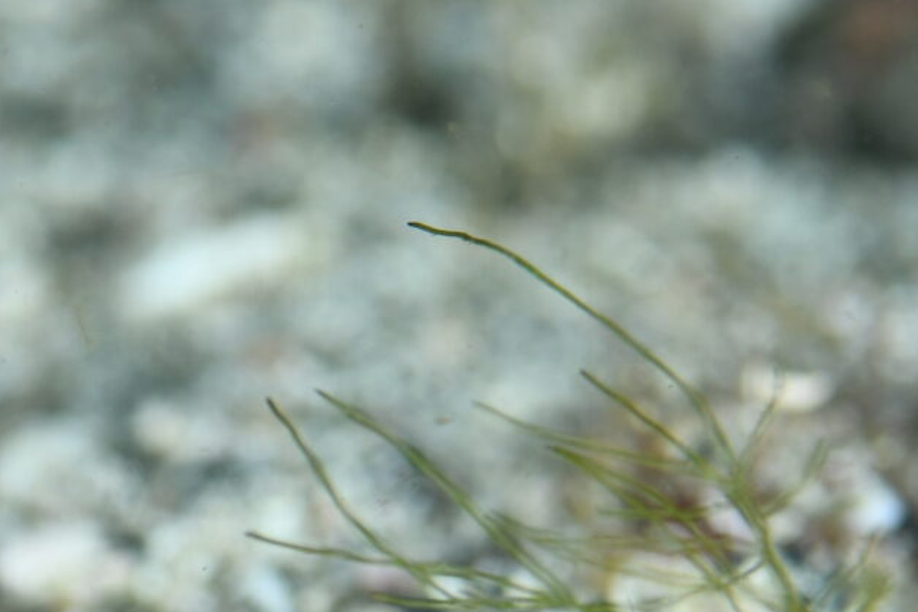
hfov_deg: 4.8
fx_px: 10967
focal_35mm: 430
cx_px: 10
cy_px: 736
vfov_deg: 3.2
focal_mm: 105
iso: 100
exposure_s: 1/250
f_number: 10
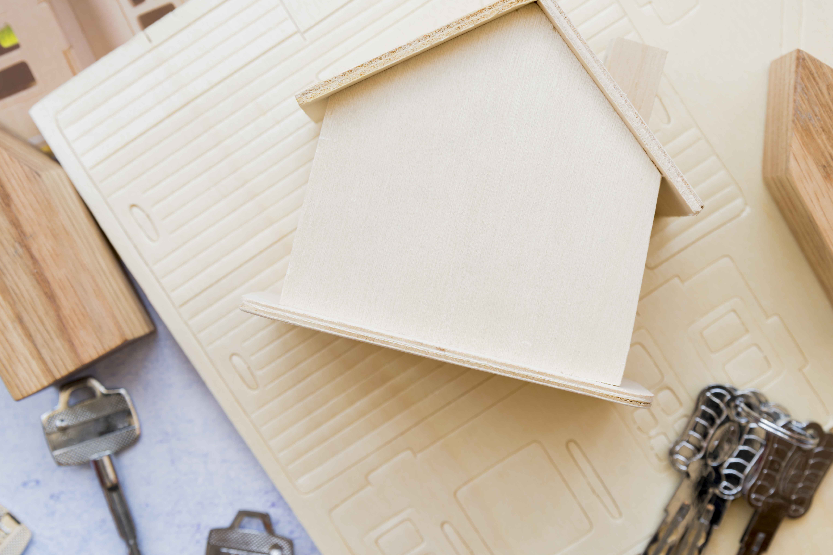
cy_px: 293
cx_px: 481
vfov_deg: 20.6
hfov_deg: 30.5
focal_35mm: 66
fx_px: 1527
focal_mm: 55
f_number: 8
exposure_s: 1/4
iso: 100
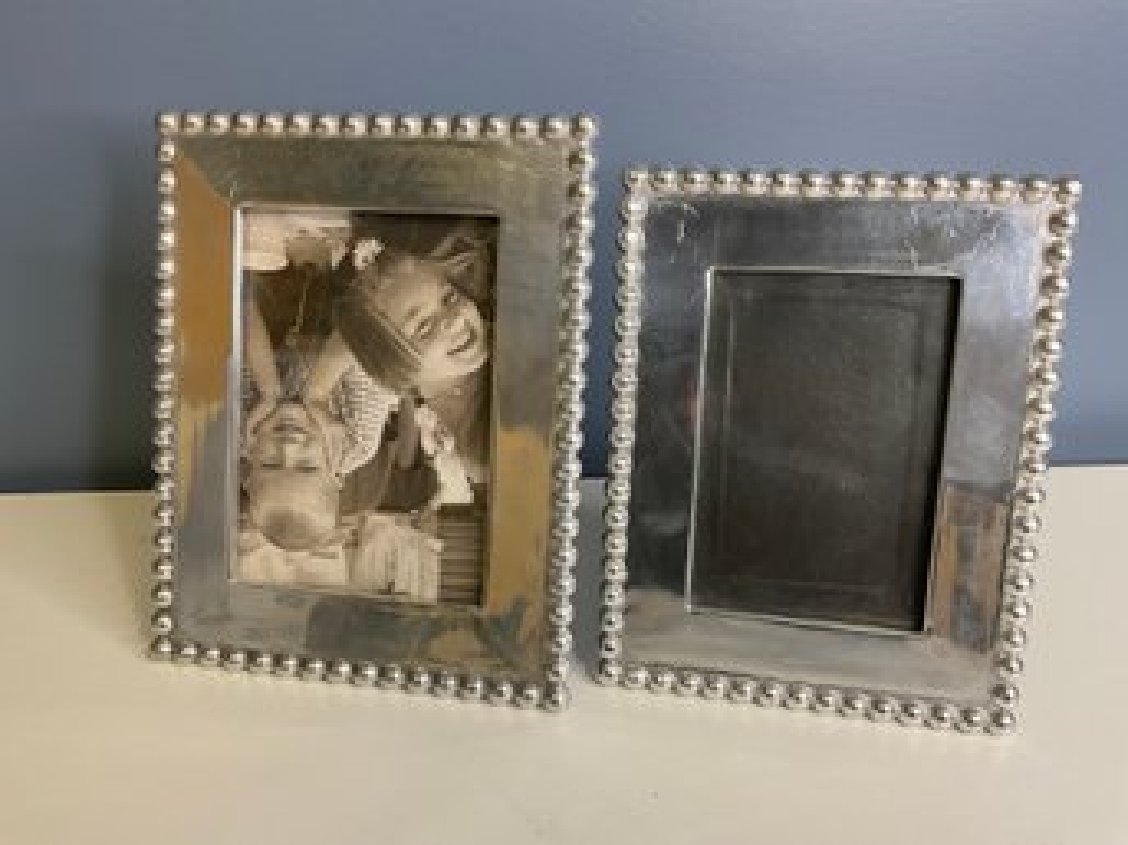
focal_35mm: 29
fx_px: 945
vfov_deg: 48.2
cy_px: 422
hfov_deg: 61.7
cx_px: 564
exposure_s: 1/120
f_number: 1.8
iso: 50
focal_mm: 3
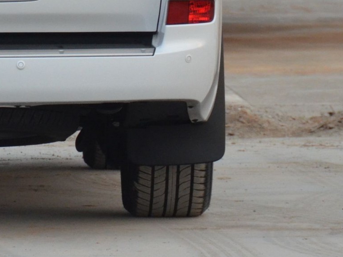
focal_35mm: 493
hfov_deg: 4.0
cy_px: -80
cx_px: -32
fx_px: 4880
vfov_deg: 3.0
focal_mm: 105
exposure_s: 1/500
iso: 1600
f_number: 5.3
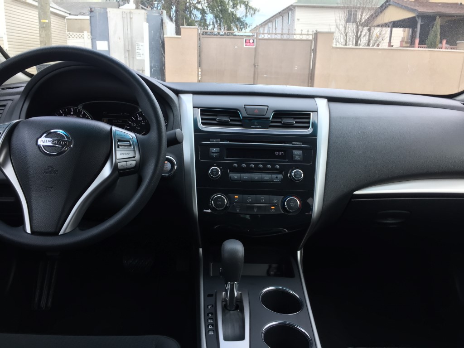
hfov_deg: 61.7
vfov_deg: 48.2
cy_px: 174
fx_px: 389
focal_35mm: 29
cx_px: 232
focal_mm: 4.15
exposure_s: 1/143
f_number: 2.2
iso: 32
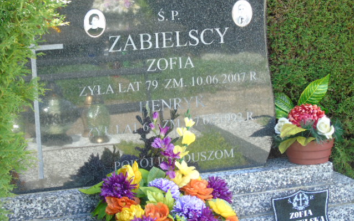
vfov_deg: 13.1
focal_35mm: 100
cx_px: 177
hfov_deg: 20.8
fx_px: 965
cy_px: 105
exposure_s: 1/40
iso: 80
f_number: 4.3
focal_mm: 17
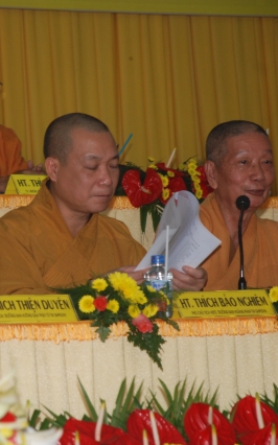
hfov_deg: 4.6
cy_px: 222
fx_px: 3491
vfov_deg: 7.3
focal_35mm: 288
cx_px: 27
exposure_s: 1/45
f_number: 5.6
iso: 400
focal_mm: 125
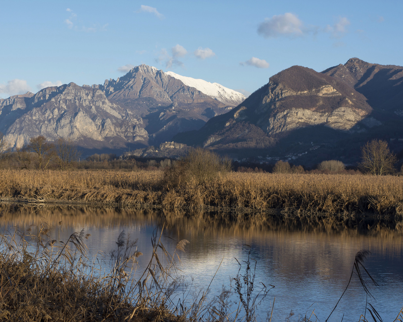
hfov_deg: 22.5
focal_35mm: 85
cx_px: 165
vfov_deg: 18.1
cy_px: 161
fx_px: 1014
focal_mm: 50
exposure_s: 1/400
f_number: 8
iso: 100
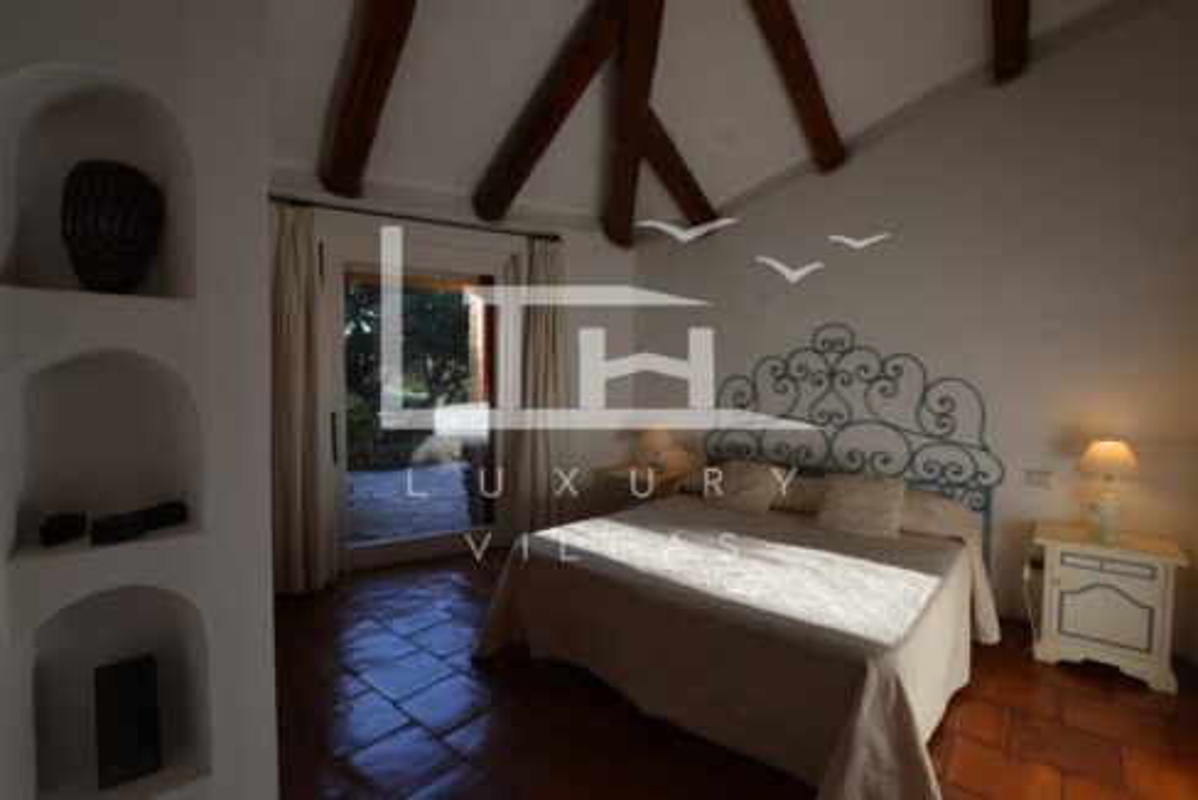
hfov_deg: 96.7
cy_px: 400
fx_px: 533
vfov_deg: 73.8
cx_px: 599
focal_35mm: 16
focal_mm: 16
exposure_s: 1/50
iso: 800
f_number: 22
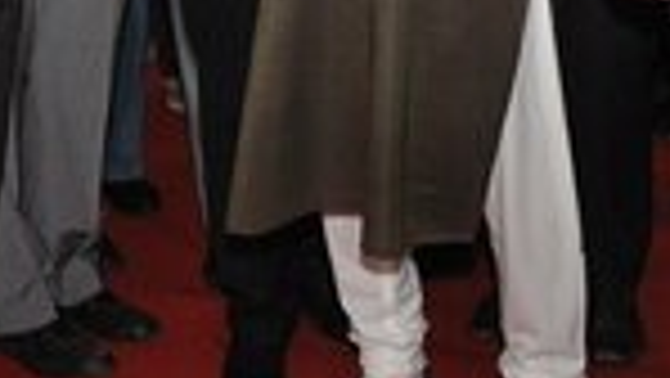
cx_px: 229
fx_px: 2240
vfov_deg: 9.5
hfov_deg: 17.0
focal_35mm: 126
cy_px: -122
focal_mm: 24
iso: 400
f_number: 5
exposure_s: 1/60
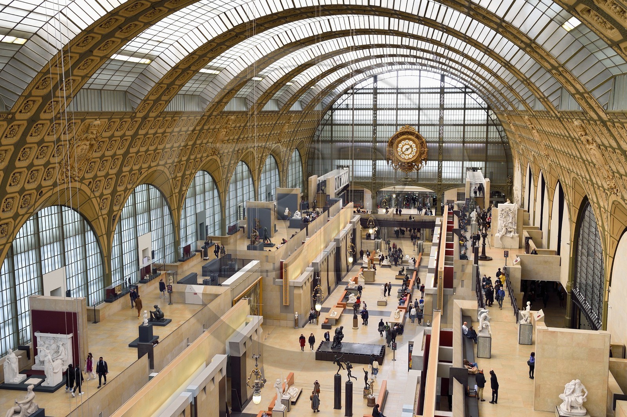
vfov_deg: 35.0
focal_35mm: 38
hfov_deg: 50.7
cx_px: 314
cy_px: 208
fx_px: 662
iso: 800
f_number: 8
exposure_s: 1/40
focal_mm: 38
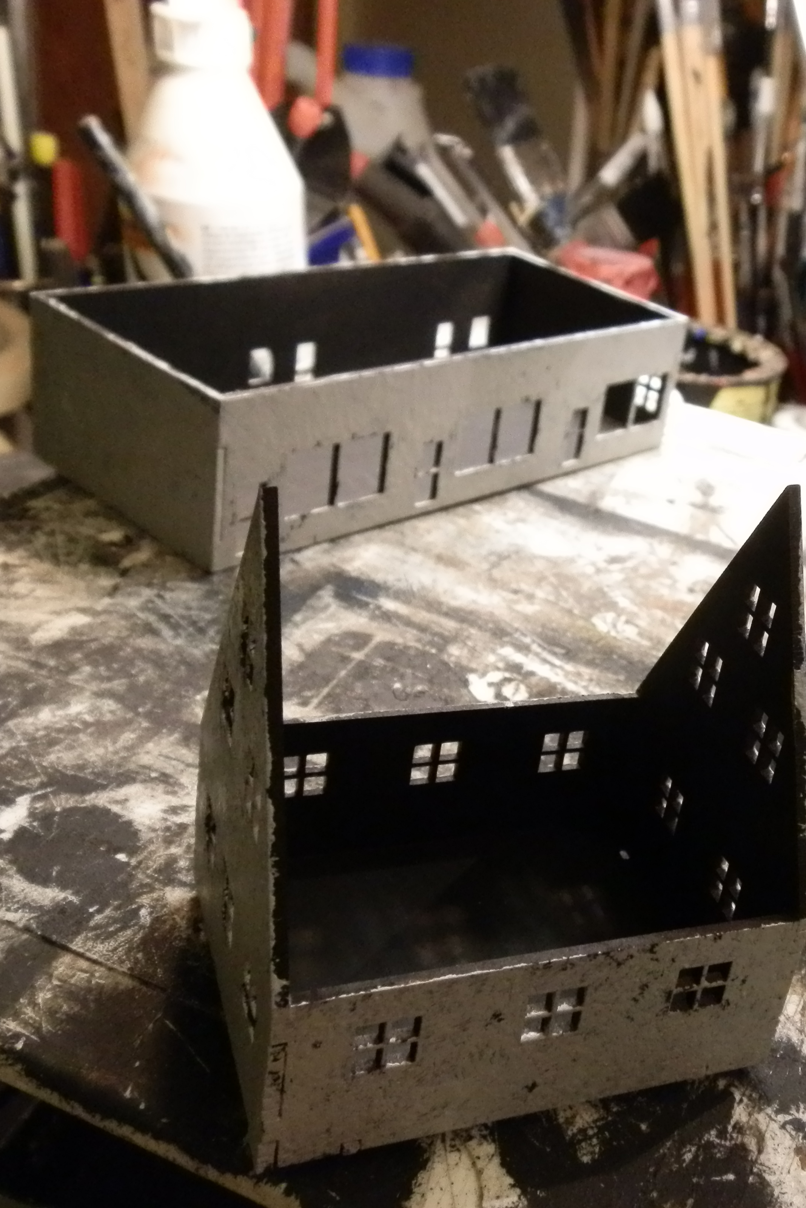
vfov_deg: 49.6
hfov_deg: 33.5
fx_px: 1310
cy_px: 602
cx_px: 615
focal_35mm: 39
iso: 400
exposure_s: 1/125
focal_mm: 5
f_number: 3.1
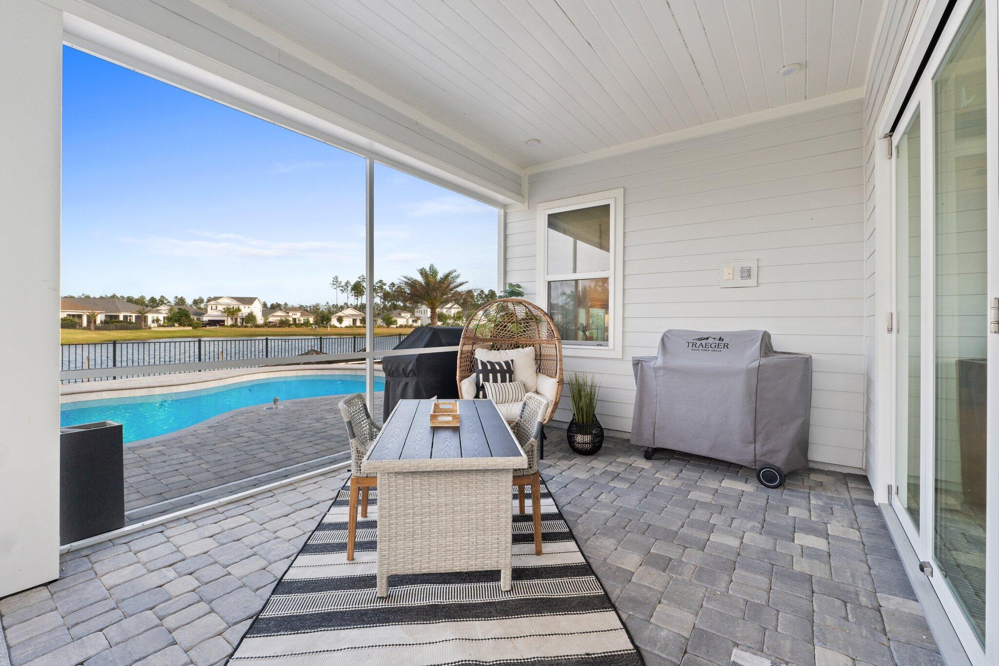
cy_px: 333
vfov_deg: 77.3
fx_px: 416
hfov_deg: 100.4
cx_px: 500
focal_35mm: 15
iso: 320
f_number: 8
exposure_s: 1/5
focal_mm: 10
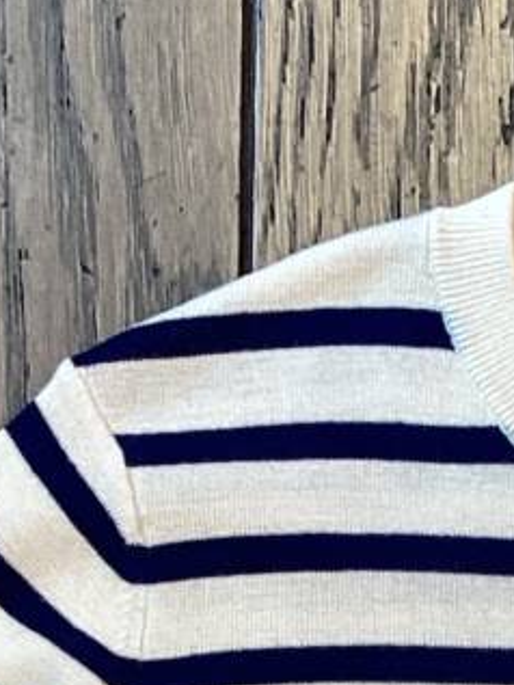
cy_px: 1204
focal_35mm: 166
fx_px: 3284
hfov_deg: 8.8
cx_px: 725
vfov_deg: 11.1
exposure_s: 1/50
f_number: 2.4
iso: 50
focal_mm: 3.3
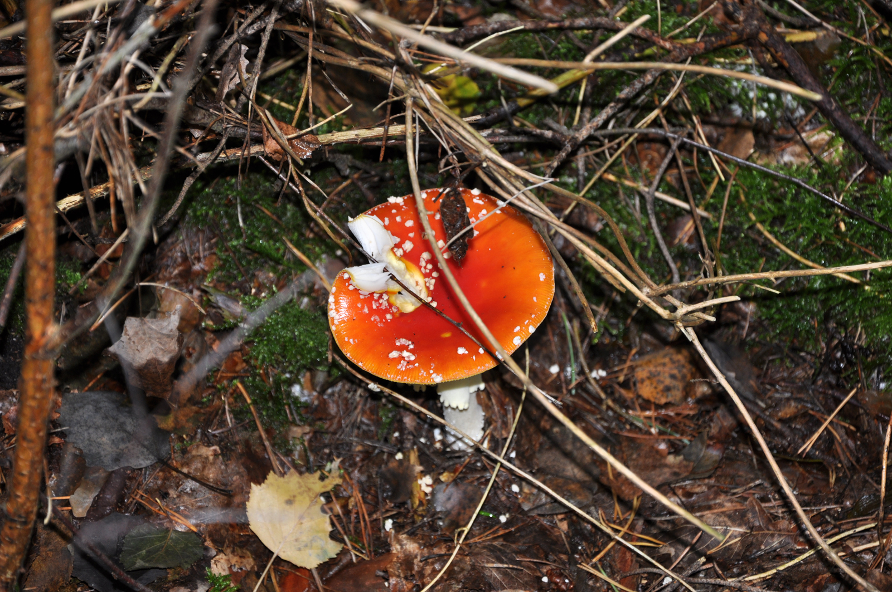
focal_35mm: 158
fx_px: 3898
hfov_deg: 13.1
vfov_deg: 8.7
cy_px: 296
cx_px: 446
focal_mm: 105
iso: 250
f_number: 5.6
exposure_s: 1/60
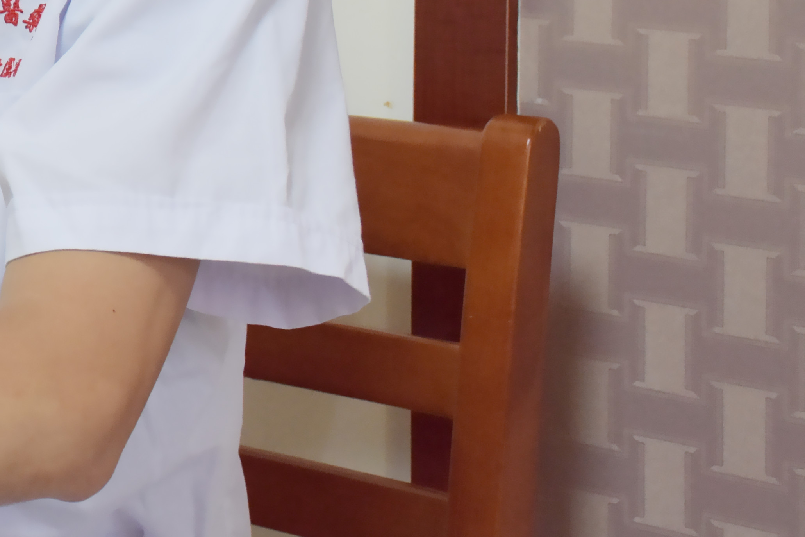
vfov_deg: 10.3
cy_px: -131
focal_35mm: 131
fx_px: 2929
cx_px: -334
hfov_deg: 14.7
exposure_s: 1/100
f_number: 5
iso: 1250
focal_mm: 30
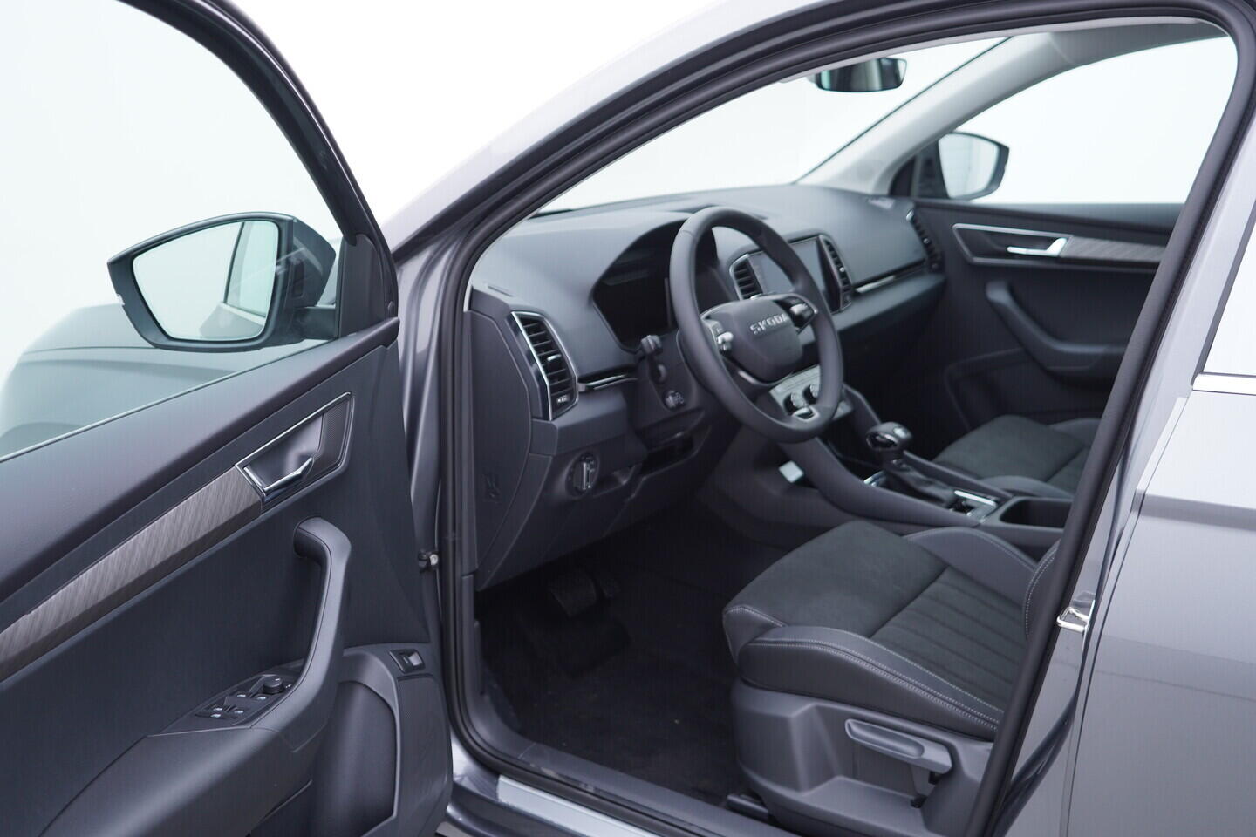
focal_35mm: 36
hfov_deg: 53.1
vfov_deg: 36.9
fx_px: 1256
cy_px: 418
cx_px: 628
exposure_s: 1/40
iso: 125
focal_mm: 24
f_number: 2.8
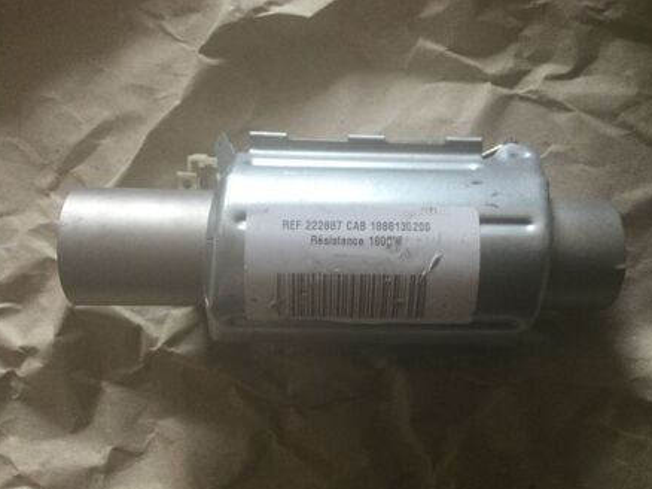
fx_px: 640
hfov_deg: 53.9
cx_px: 350
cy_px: 243
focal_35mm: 34
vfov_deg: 41.8
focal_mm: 3.3
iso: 64
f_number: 2.4
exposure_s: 1/33
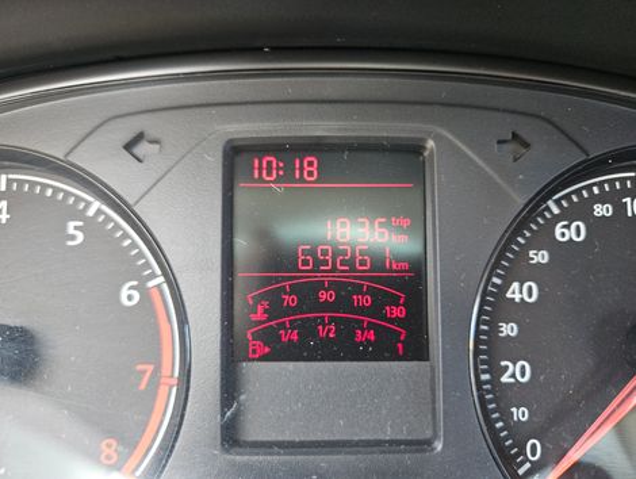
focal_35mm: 23
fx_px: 423
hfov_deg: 73.8
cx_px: 318
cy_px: 240
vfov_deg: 59.0
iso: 125
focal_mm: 5.4
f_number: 1.8
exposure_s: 1/50
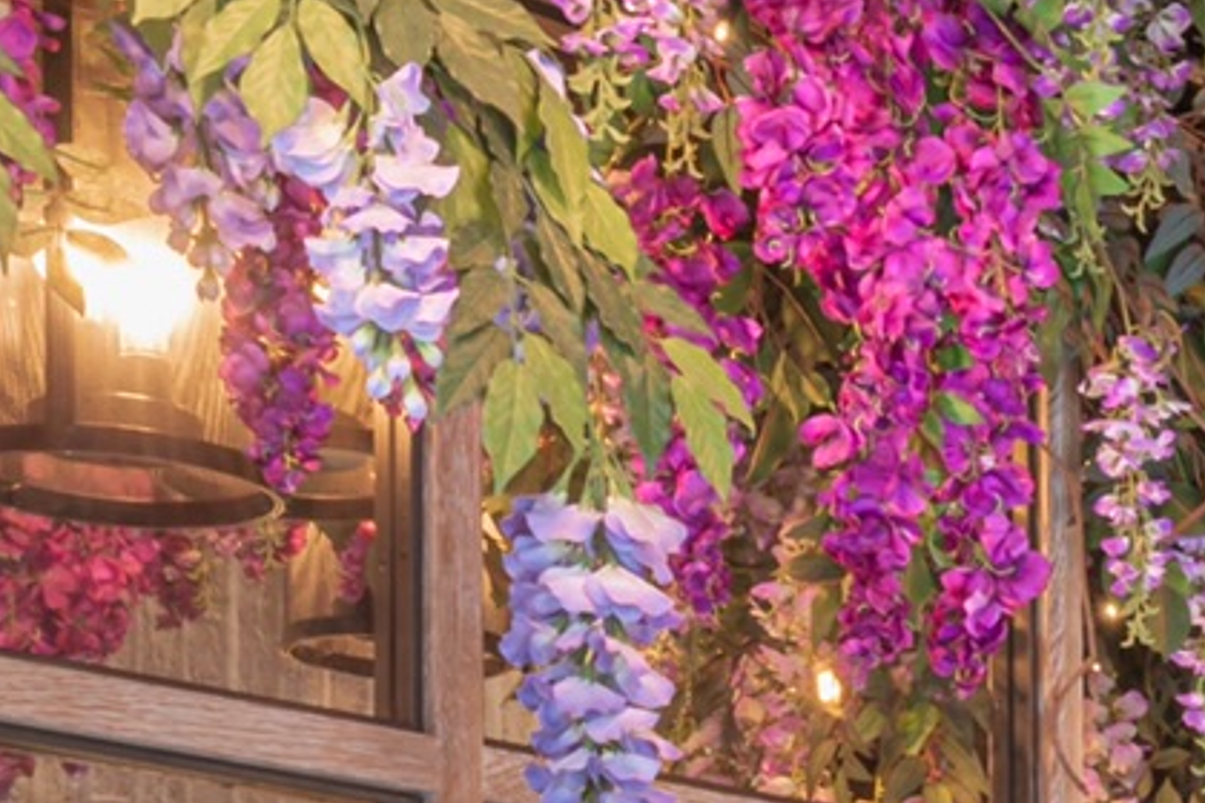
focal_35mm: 115
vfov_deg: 11.3
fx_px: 3849
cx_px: 1914
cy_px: 1339
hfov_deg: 16.0
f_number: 22
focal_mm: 21
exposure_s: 8
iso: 50
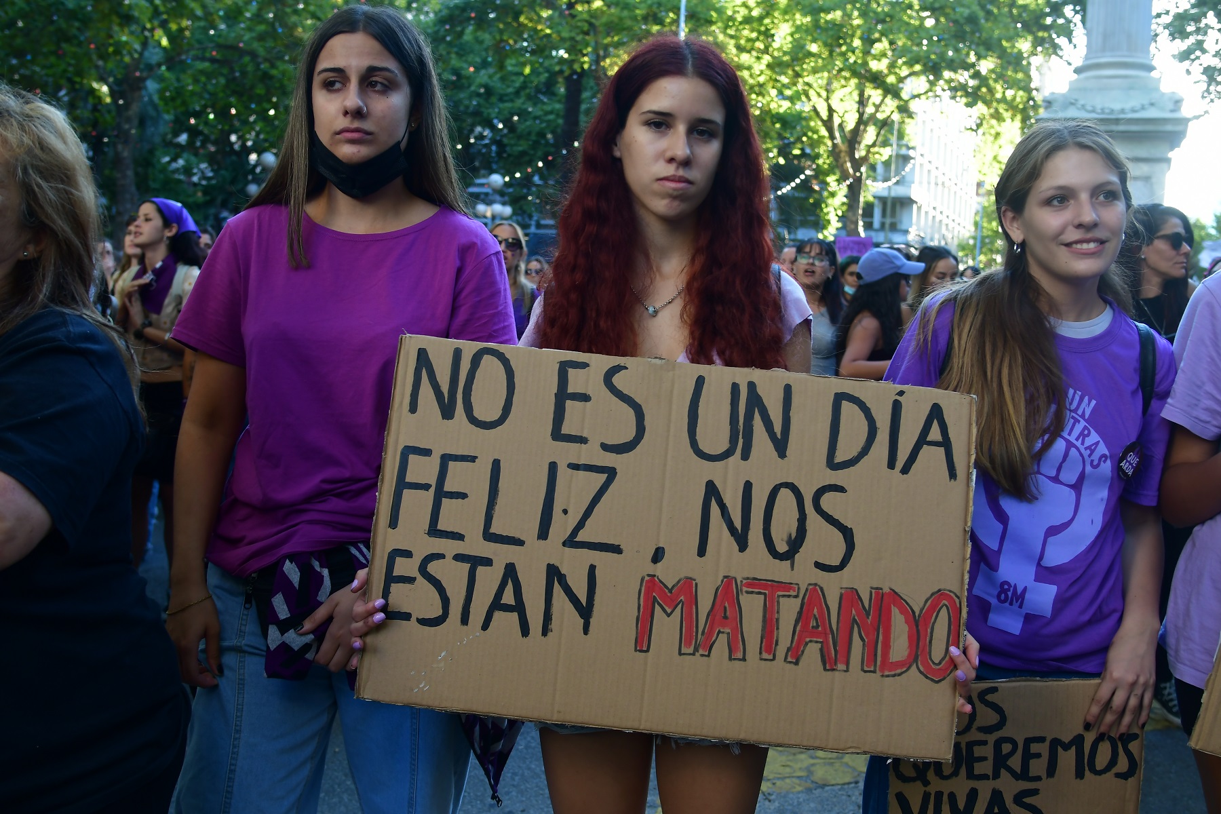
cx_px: 610
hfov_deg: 53.1
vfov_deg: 36.9
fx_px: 1221
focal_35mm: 36
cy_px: 407
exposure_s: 1/160
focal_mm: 24
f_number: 4
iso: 450
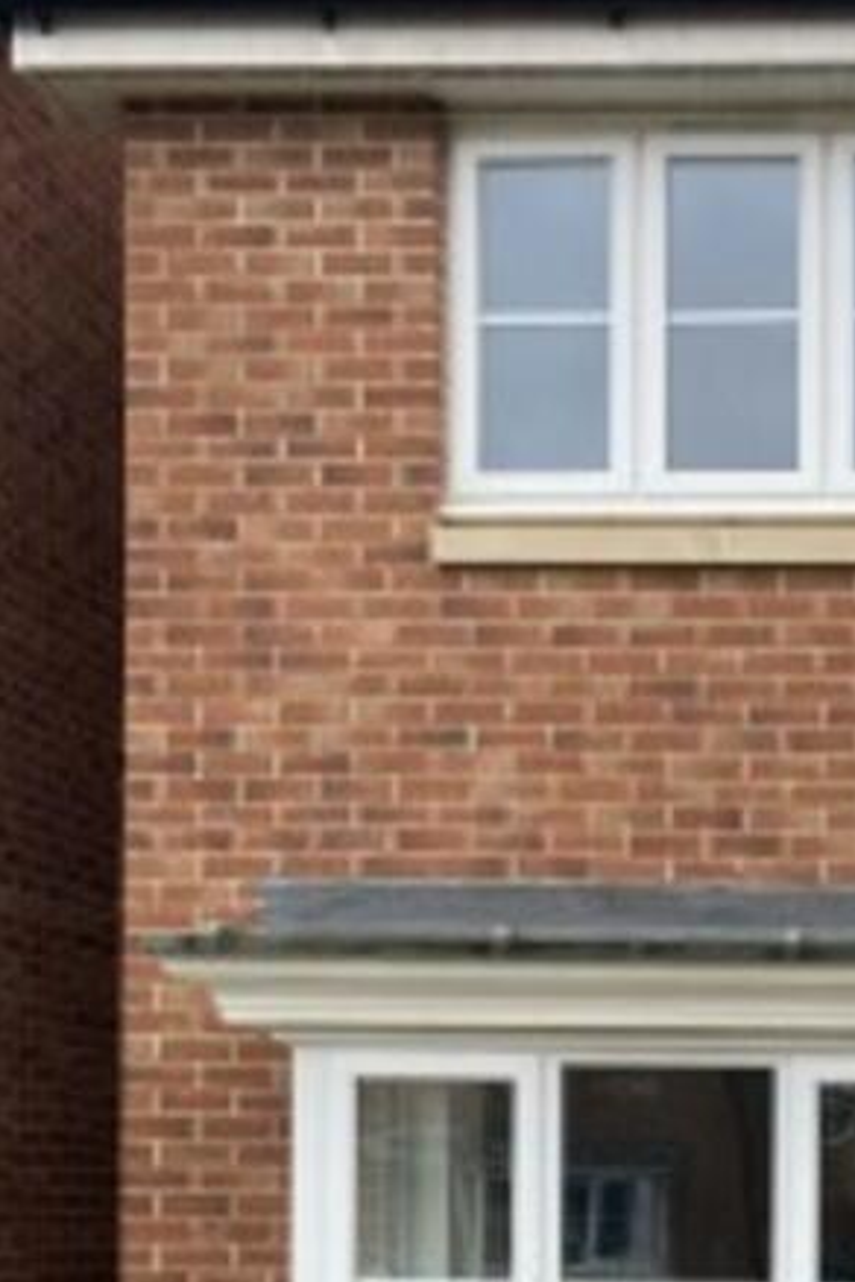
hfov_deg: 18.9
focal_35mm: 68
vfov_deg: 27.9
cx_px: 1023
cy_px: 1282
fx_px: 2422
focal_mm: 3.99
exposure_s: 1/247
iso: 20
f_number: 1.8
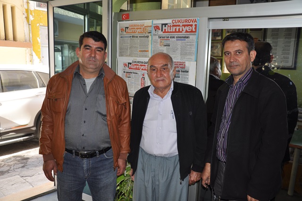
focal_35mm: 32
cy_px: 100
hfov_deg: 59.6
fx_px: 264
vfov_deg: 41.6
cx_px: 151
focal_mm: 21
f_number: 3.8
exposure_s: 1/60
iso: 250
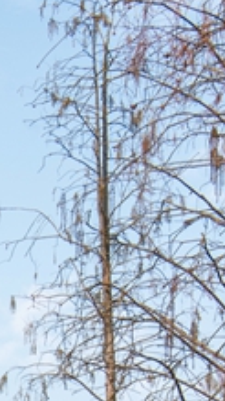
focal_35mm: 196
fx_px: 2081
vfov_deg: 10.5
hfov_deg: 5.9
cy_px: 655
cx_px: -384
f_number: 13
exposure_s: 1/100
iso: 125
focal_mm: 38
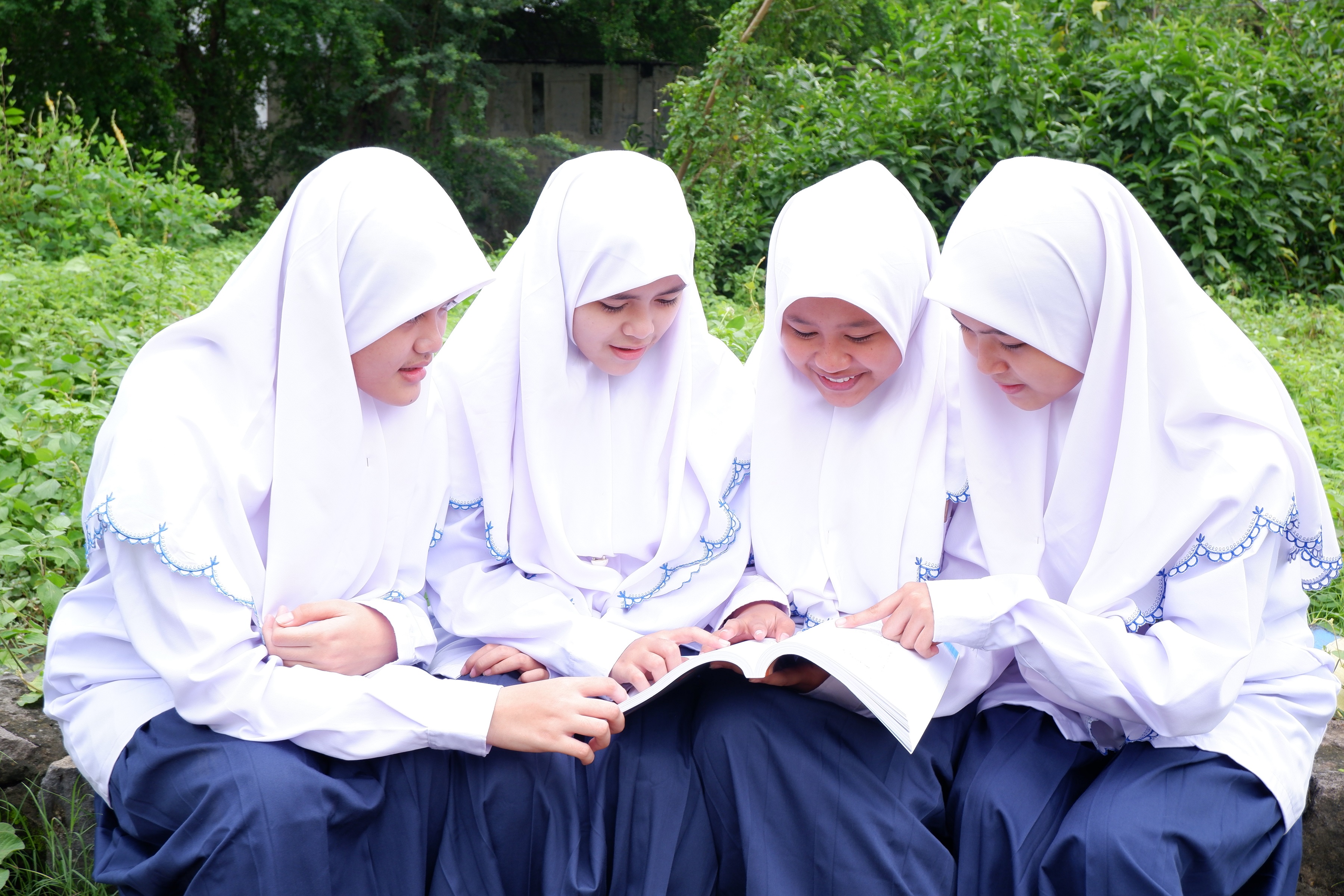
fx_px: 1456
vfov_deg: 34.2
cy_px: 448
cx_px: 672
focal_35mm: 39
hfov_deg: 49.6
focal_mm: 26.4
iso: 200
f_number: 8
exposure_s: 1/150
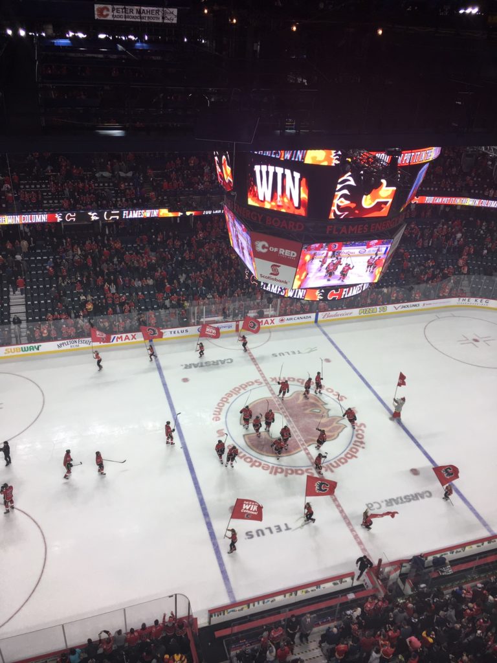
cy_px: 332
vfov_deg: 61.7
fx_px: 555
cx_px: 248
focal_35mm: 29
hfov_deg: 48.2
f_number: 2.2
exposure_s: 1/120
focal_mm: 4.15
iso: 40
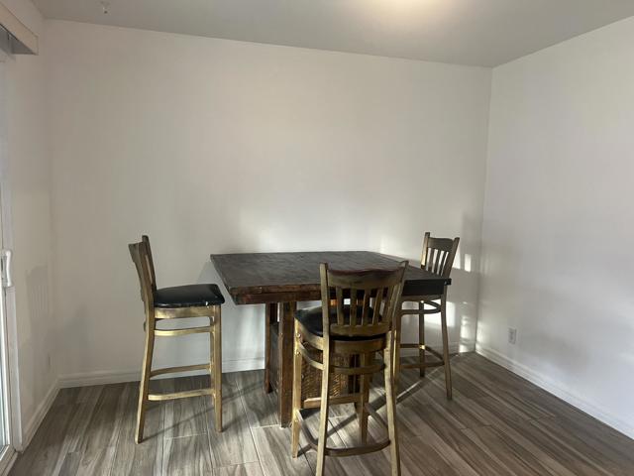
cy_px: 238
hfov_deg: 67.3
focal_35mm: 26
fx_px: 476
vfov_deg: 53.1
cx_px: 317
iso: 160
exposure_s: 1/60
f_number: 1.5
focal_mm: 5.7
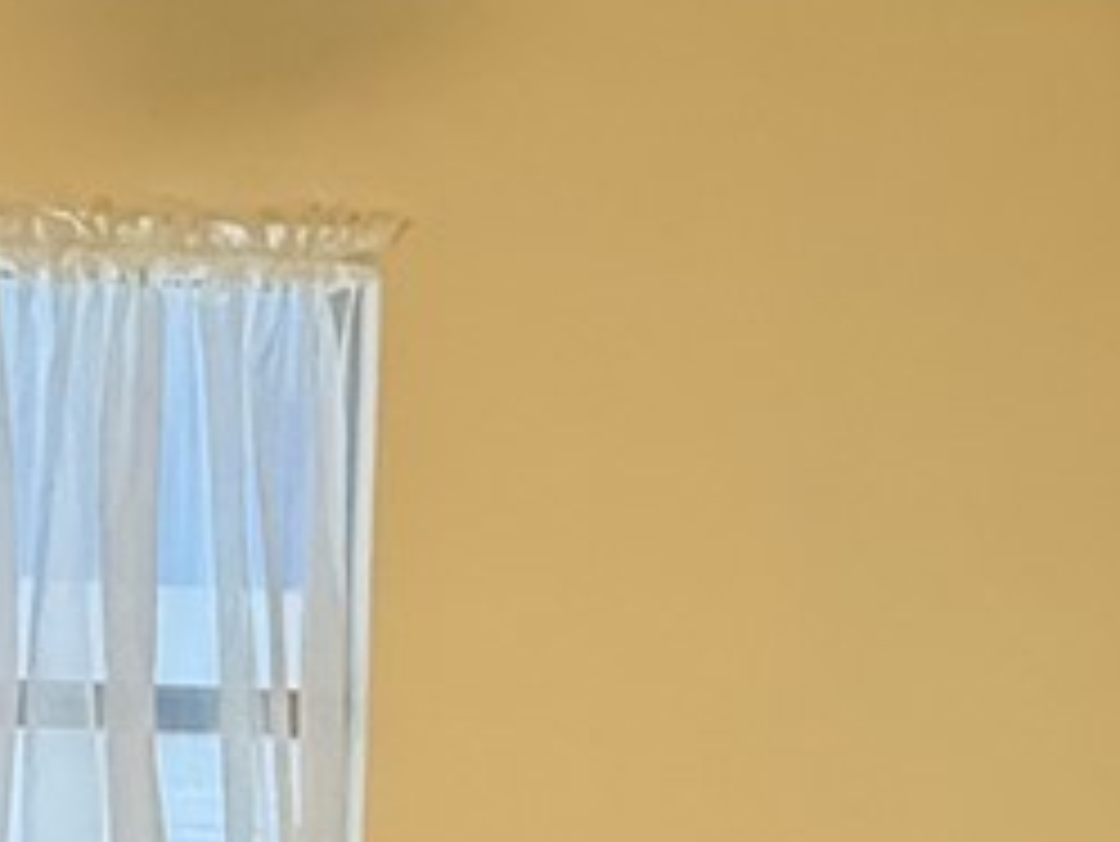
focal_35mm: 90
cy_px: 1009
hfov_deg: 21.6
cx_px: 301
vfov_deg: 15.8
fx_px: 2913
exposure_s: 1/60
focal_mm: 2.22
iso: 640
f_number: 2.2
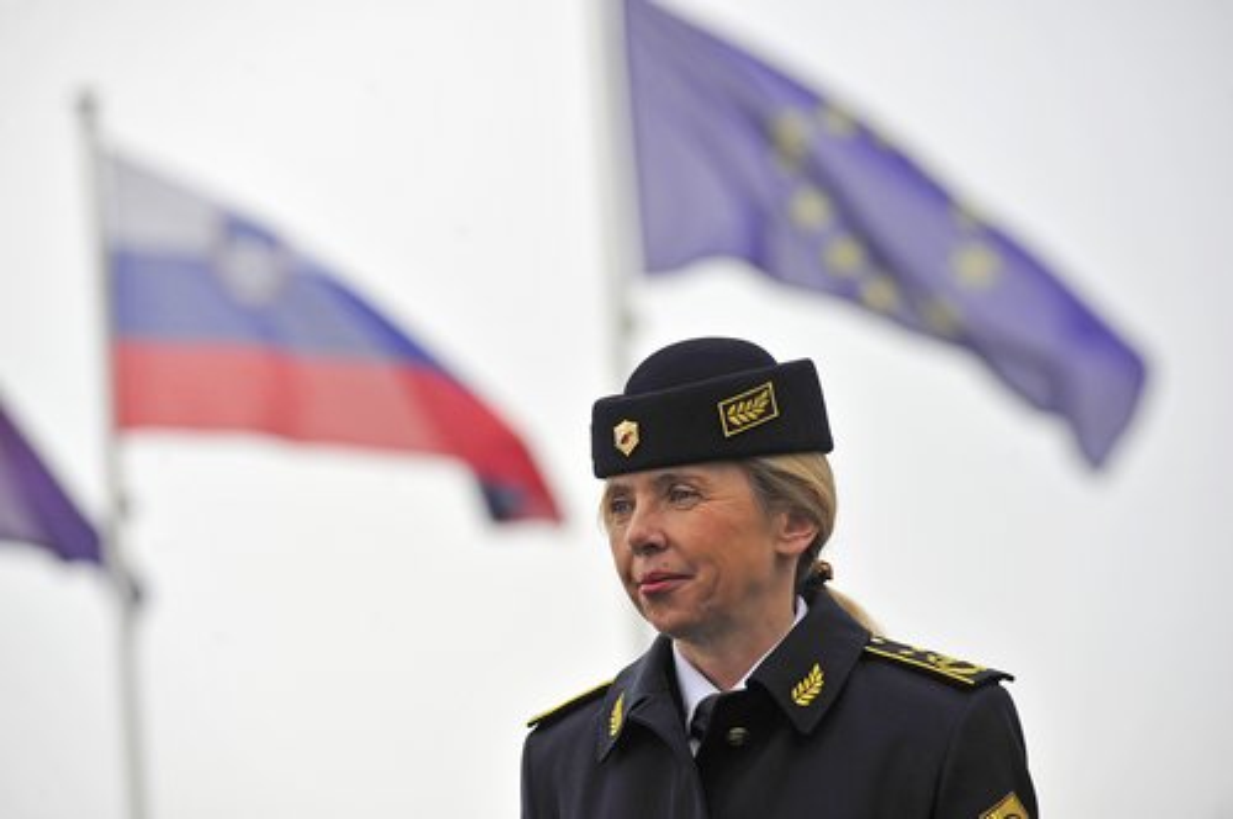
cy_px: 410
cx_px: 616
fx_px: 6841
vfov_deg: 6.8
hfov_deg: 10.3
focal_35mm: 200
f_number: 5
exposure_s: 1/1000
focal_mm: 200
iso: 500
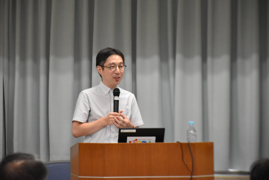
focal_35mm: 210
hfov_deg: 9.8
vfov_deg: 6.5
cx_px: 134
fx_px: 1569
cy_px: 90
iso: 6400
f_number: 5.6
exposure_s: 1/320
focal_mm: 140
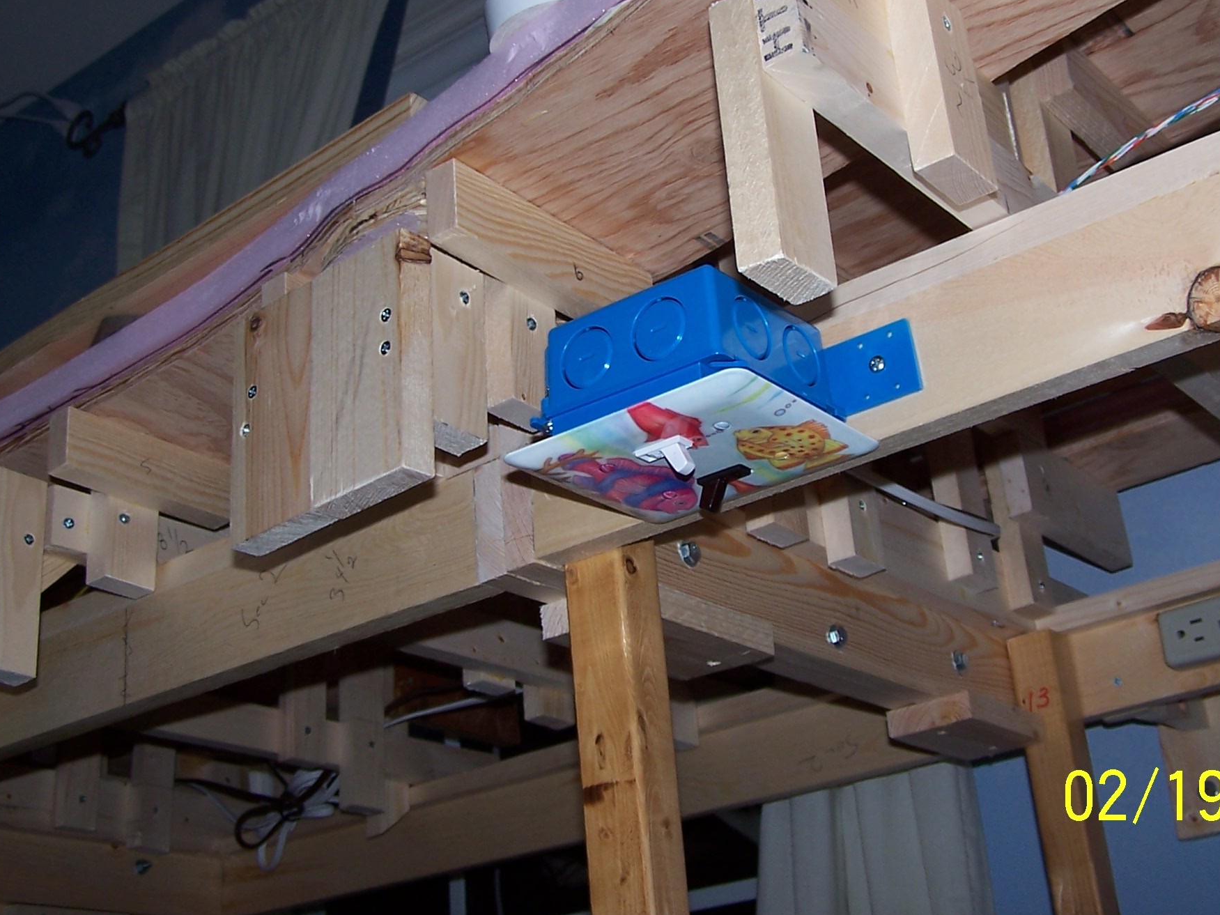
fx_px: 1762
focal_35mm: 50
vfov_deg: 29.0
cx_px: 684
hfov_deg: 38.1
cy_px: 344
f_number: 2.8
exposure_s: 1/60
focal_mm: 6.3
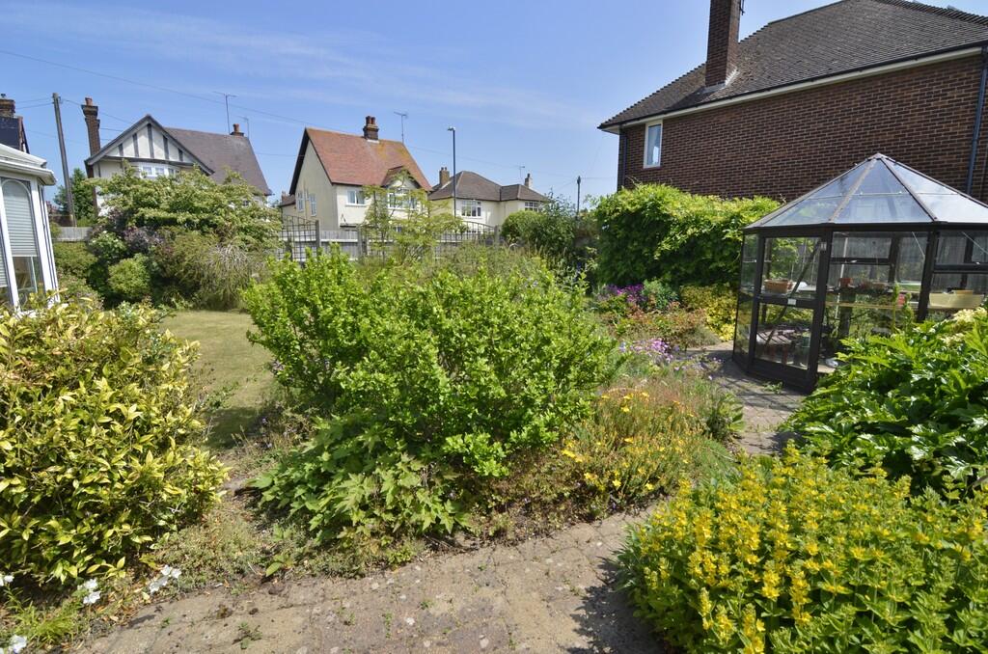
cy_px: 327
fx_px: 452
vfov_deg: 71.8
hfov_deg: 95.1
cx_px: 494
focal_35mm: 16
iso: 200
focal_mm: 11
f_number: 8
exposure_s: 1/250
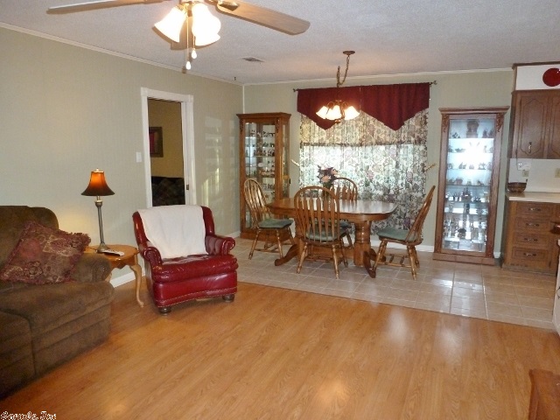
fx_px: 388
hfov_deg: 71.6
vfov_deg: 56.8
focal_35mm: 24
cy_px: 210
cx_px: 280
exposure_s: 1/60
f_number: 3.3
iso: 500
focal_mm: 4.3
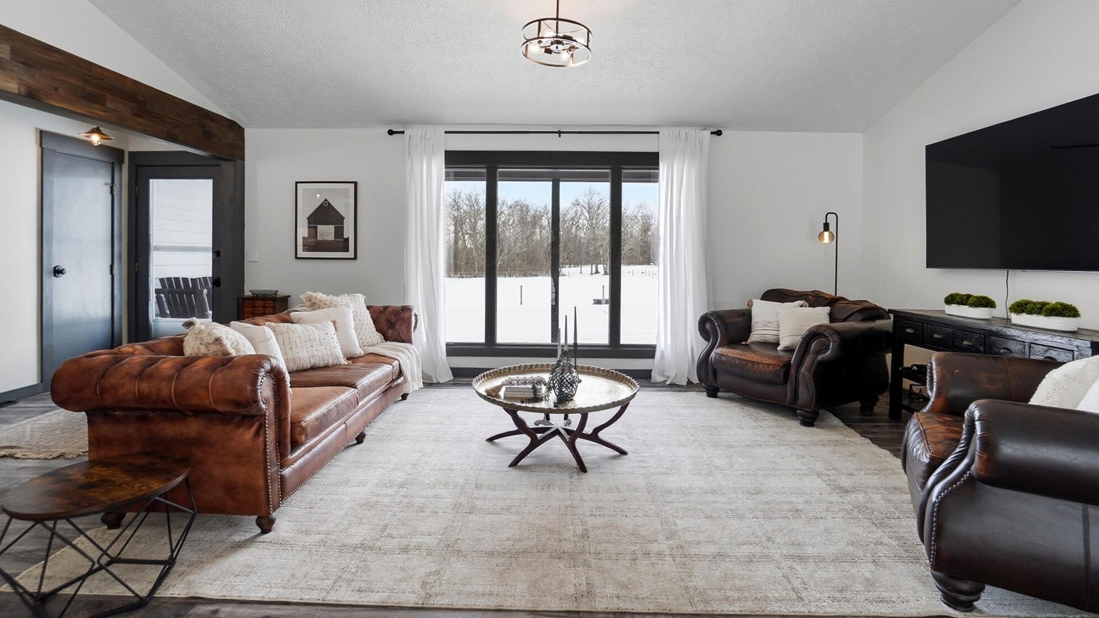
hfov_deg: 94.2
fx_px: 511
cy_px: 251
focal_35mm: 18
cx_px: 555
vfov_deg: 61.9
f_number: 4
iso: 100
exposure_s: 1/1000
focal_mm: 11
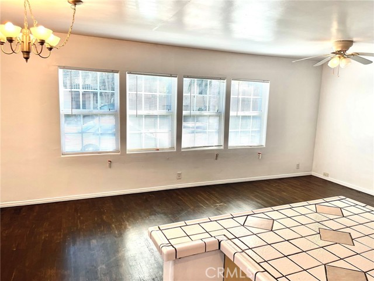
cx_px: 187
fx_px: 281
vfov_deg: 53.1
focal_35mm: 26
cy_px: 140
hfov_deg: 67.3
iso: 32
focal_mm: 5.1
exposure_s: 1/228
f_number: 1.6
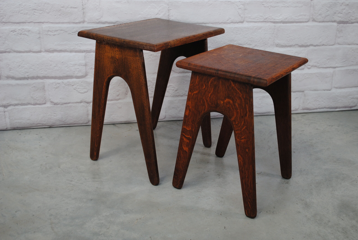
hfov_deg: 48.3
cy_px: 116
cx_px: 191
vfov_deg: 33.6
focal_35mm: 40
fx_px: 399
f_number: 4.5
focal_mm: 24
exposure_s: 1/80
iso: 200
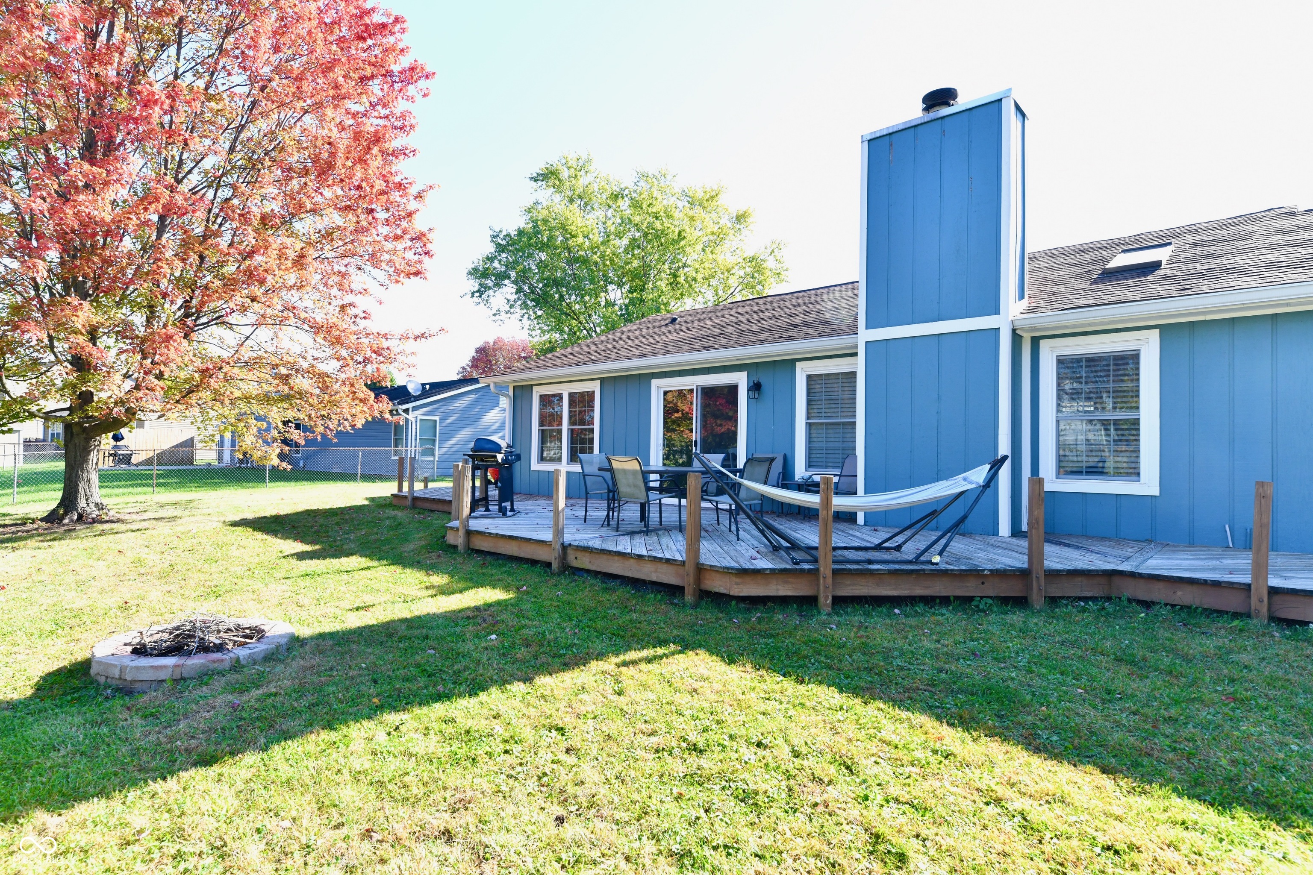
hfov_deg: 86.9
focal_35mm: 19
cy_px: 438
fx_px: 693
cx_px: 656
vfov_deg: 64.6
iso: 640
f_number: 8
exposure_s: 1/250
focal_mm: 19
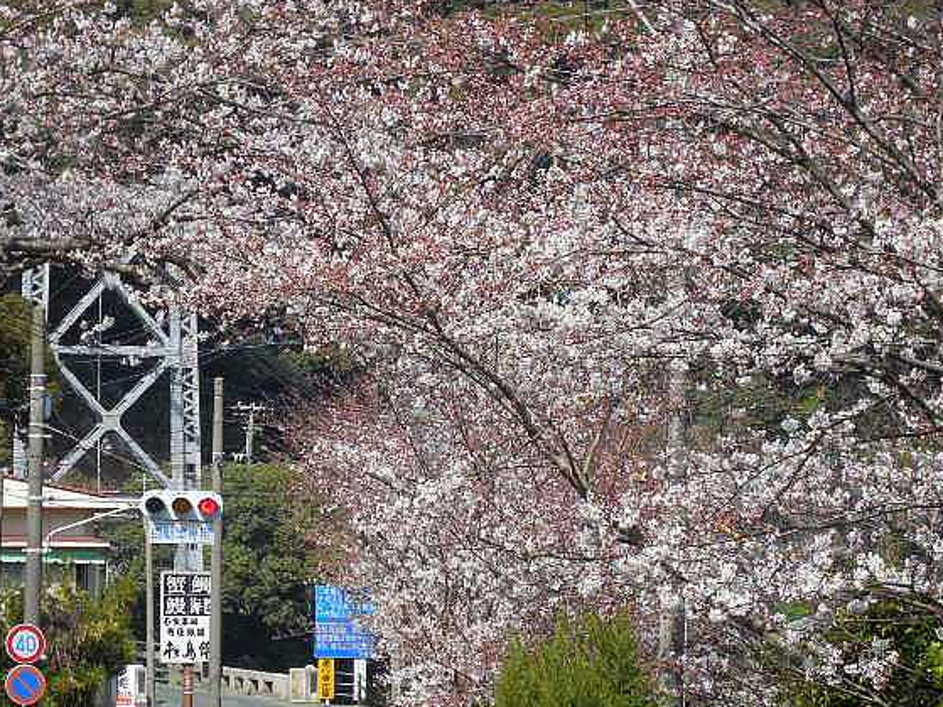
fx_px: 6673
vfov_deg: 6.1
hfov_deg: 8.1
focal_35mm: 245
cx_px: 413
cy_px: 371
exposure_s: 1/400
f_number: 5.1
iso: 125
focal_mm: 38.6
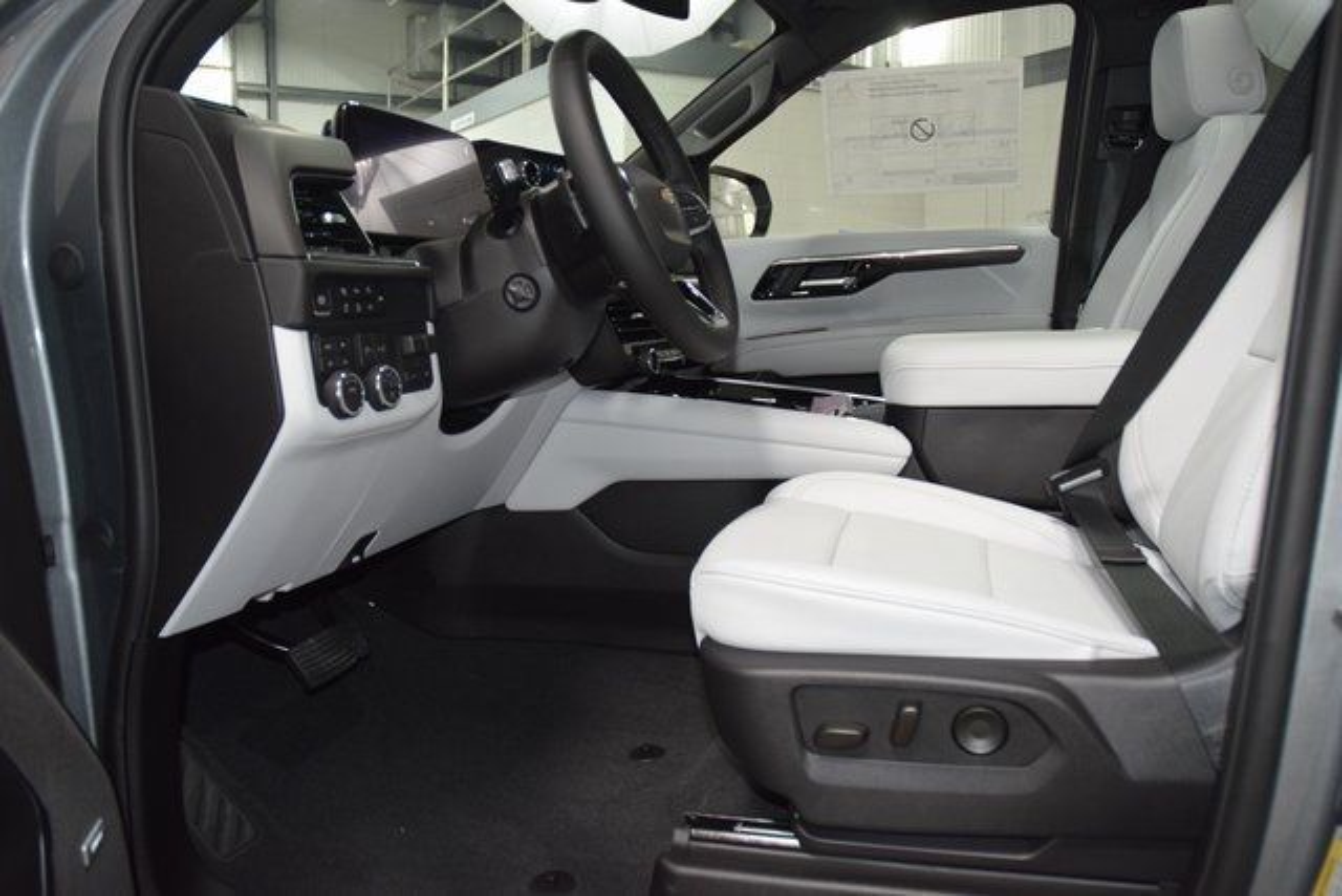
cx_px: 671
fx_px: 1007
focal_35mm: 27
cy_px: 448
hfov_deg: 67.4
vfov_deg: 48.0
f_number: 3.5
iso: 1100
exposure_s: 1/60
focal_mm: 18
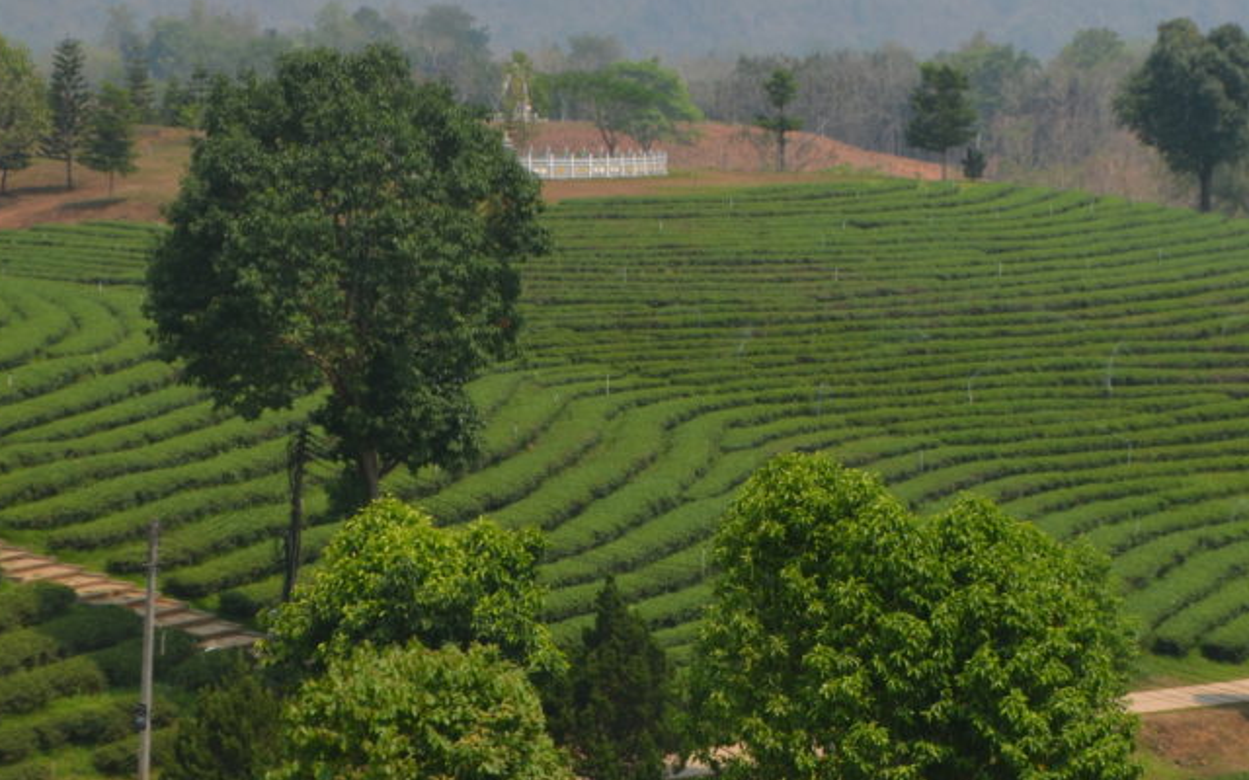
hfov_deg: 17.0
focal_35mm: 122
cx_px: 970
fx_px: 4153
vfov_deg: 10.7
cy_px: 333
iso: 100
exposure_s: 1/250
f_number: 8
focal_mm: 50
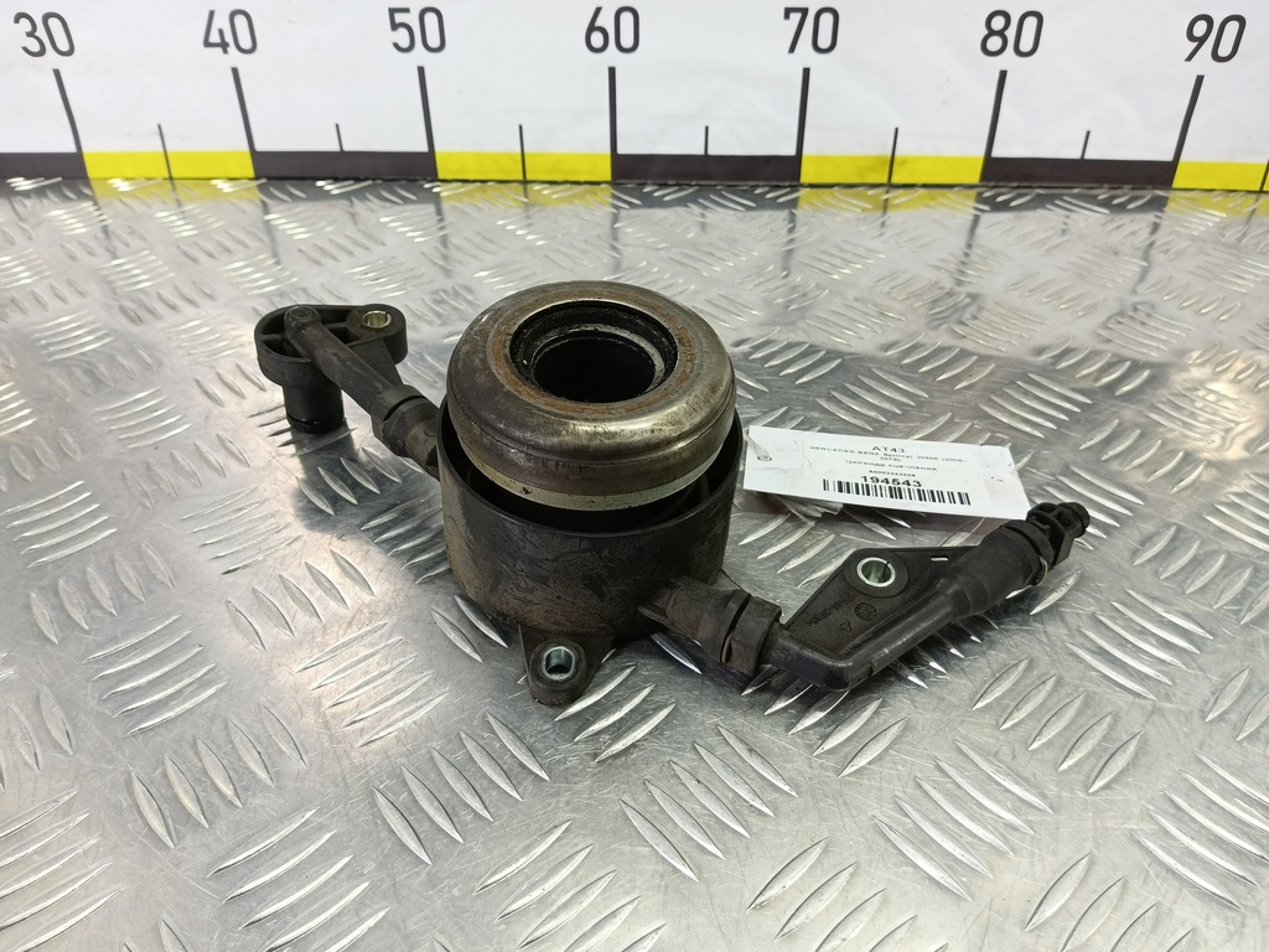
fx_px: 843
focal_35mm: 23
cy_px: 476
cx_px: 634
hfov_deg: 73.9
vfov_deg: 58.9
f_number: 1.6
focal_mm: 4.11
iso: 146
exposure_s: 1/50
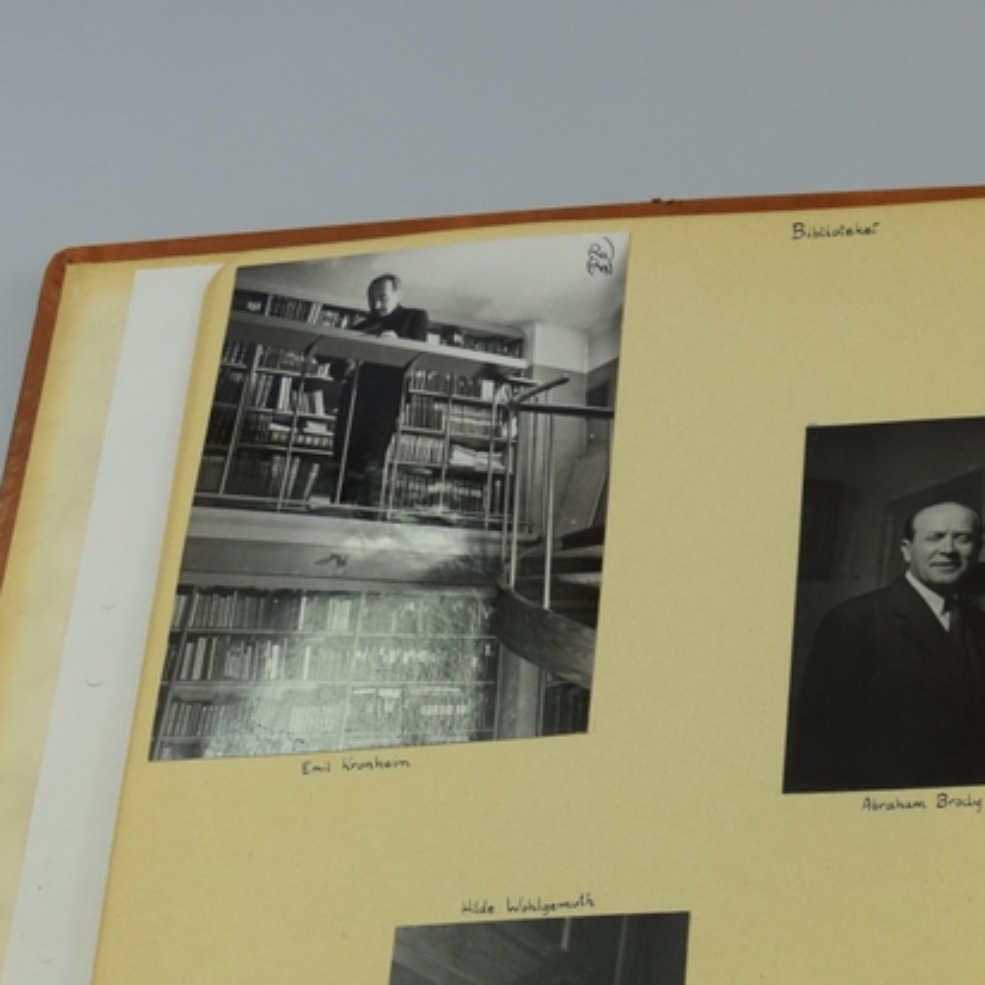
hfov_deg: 16.6
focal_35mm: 100
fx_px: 3227
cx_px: 1169
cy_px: 760
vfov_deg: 17.2
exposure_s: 1/250
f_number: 8
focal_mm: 27
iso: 400
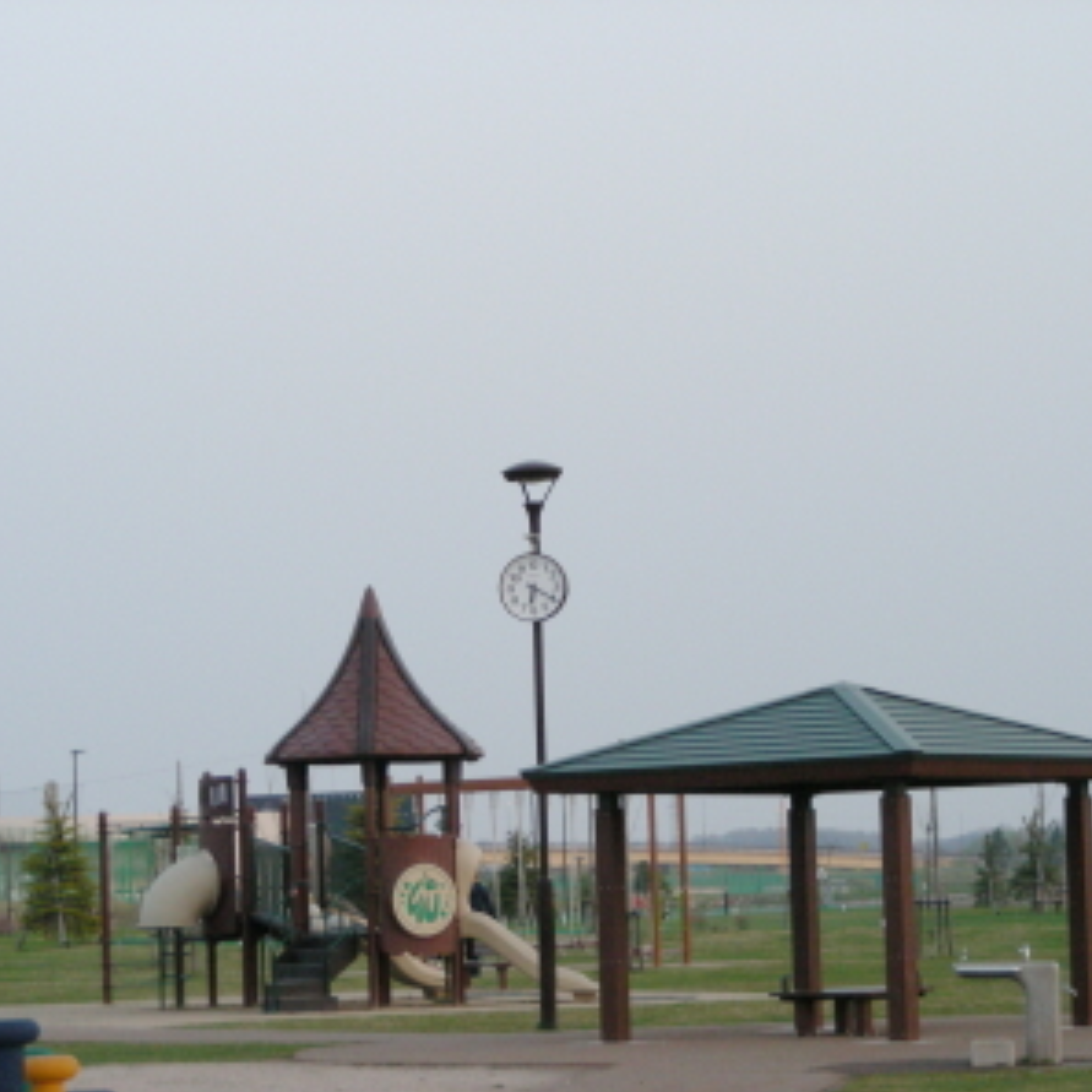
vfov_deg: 14.8
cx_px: 463
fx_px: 4211
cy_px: 548
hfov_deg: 14.8
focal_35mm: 118
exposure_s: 1/50.6
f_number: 3.5
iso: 200
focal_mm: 16.5
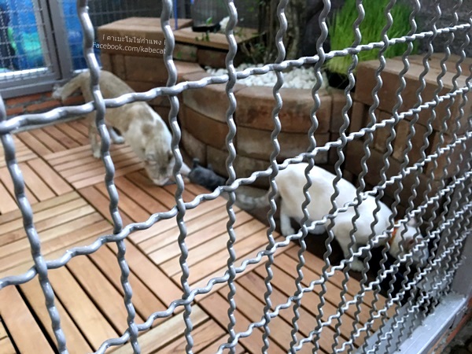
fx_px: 395
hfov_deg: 61.7
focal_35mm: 29
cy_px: 177
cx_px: 236
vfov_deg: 48.2
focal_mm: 4.15
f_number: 2.2
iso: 200
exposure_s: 1/33
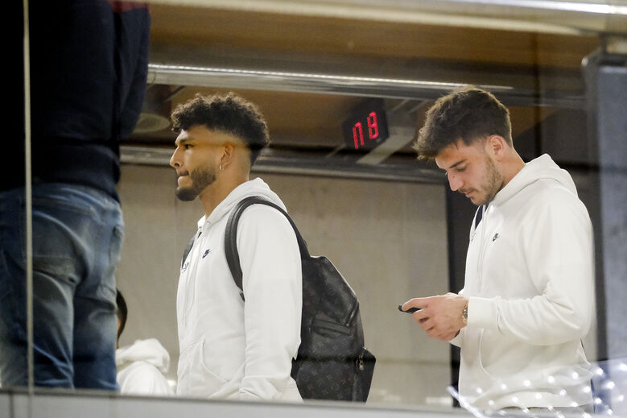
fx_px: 3656
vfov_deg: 6.5
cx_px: 314
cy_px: 209
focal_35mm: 210
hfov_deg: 9.8
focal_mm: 140
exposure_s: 1/200
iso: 4000
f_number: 2.8
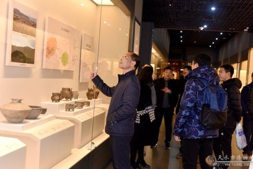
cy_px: 84
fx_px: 288
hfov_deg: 47.4
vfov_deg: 32.6
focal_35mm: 41
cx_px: 129
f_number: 5.6
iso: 1600
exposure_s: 1/60
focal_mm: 40
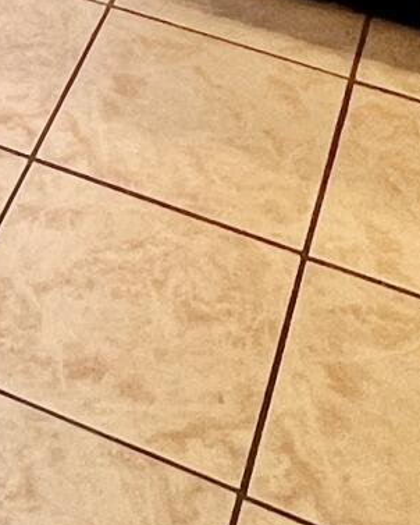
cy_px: -1031
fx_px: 1568
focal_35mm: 101
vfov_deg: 11.5
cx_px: -132
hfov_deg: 14.6
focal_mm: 1.57
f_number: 1.8
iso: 160
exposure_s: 1/120
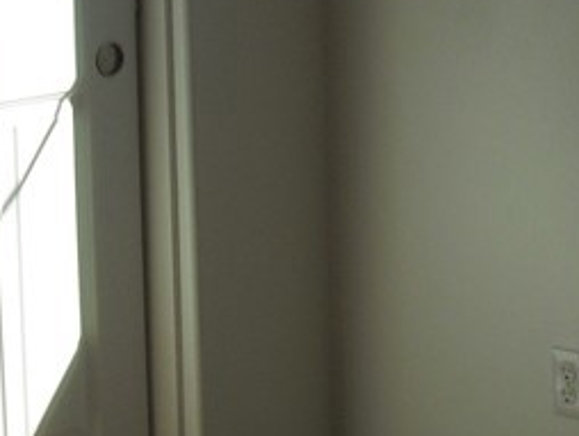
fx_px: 2428
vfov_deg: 10.0
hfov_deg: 13.6
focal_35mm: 145
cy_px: -178
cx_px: 310
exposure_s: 1/320
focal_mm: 6.3
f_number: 3.1
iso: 100
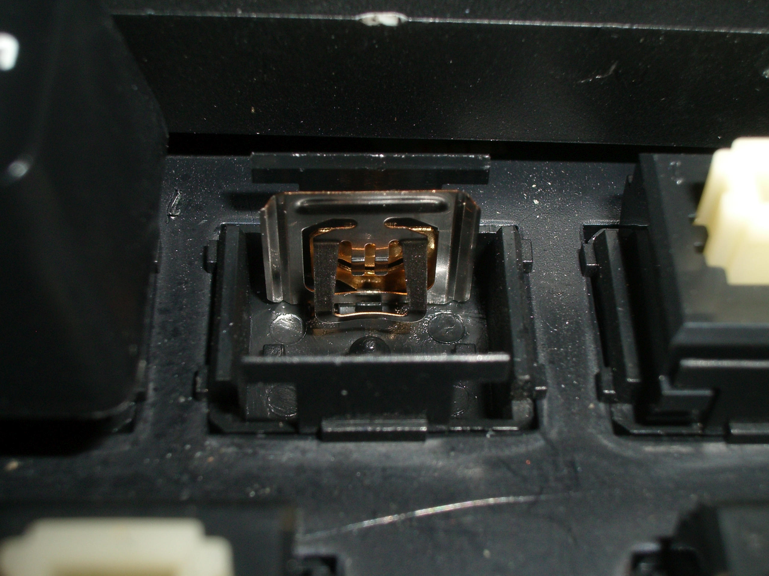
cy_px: 288
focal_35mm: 62
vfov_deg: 23.7
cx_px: 384
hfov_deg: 31.2
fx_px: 1377
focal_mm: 10.2
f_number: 5.6
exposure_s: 1/60
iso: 80
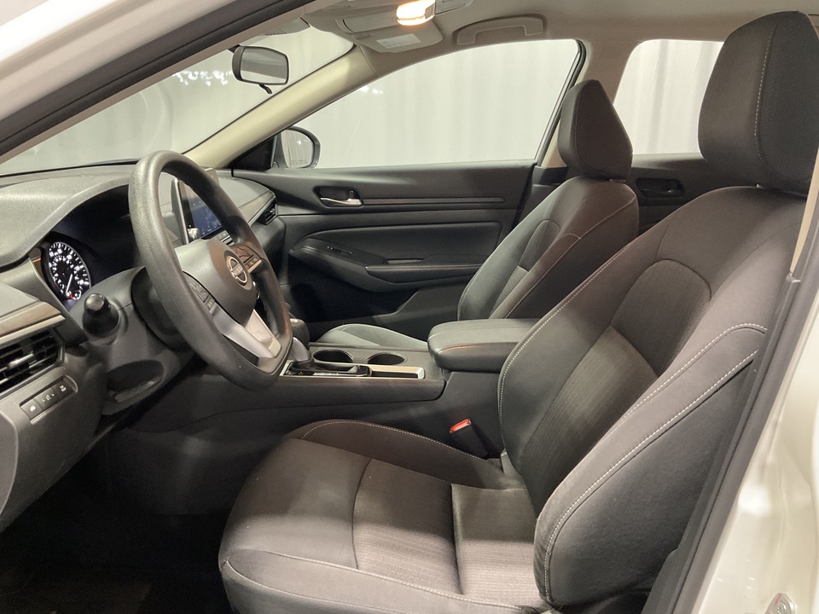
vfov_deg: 48.2
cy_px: 307
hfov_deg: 61.7
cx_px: 410
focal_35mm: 29
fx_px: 686
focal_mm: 3
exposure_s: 1/40
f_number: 1.8
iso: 200
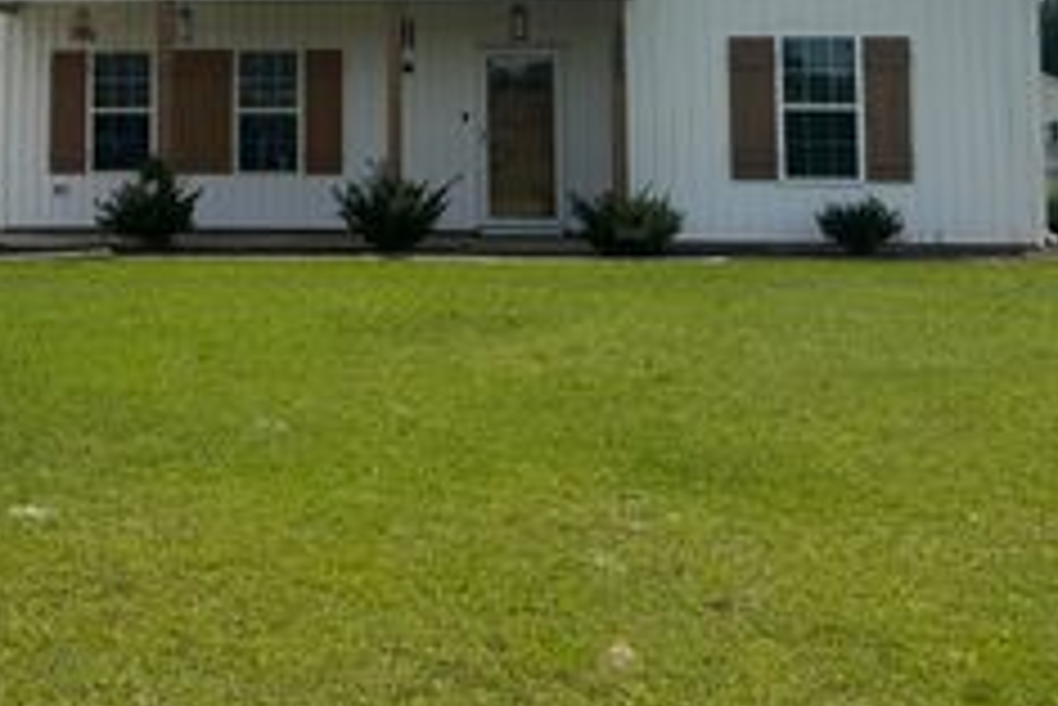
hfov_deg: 36.5
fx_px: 1559
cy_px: 16
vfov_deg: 24.5
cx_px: 243
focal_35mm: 53
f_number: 1.78
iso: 80
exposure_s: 1/12346
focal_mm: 6.76
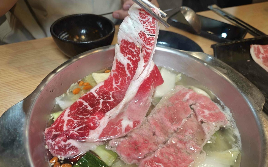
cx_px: 131
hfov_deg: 72.5
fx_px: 183
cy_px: 96
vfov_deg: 49.1
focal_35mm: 25
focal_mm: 8.72
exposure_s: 1/120
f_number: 2.8
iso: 500
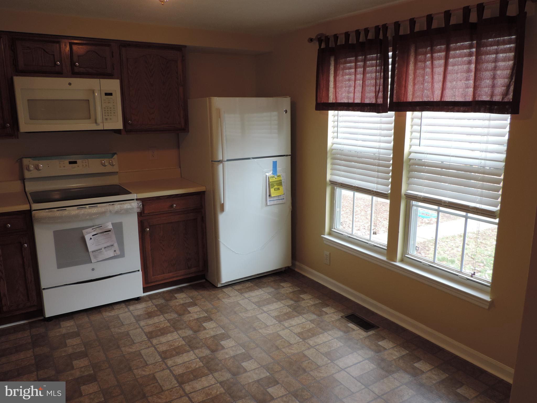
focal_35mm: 28
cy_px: 202
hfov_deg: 63.4
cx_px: 268
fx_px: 434
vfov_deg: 49.7
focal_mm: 4.9
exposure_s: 1/40
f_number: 3.1
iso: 80
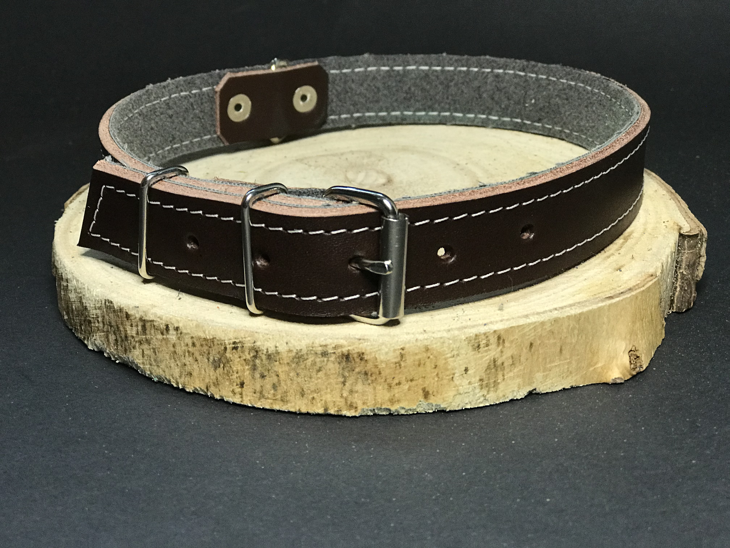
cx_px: 365
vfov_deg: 25.7
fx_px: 1202
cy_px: 274
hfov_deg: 33.8
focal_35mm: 57
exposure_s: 1/50
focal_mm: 6.6
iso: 125
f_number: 2.8
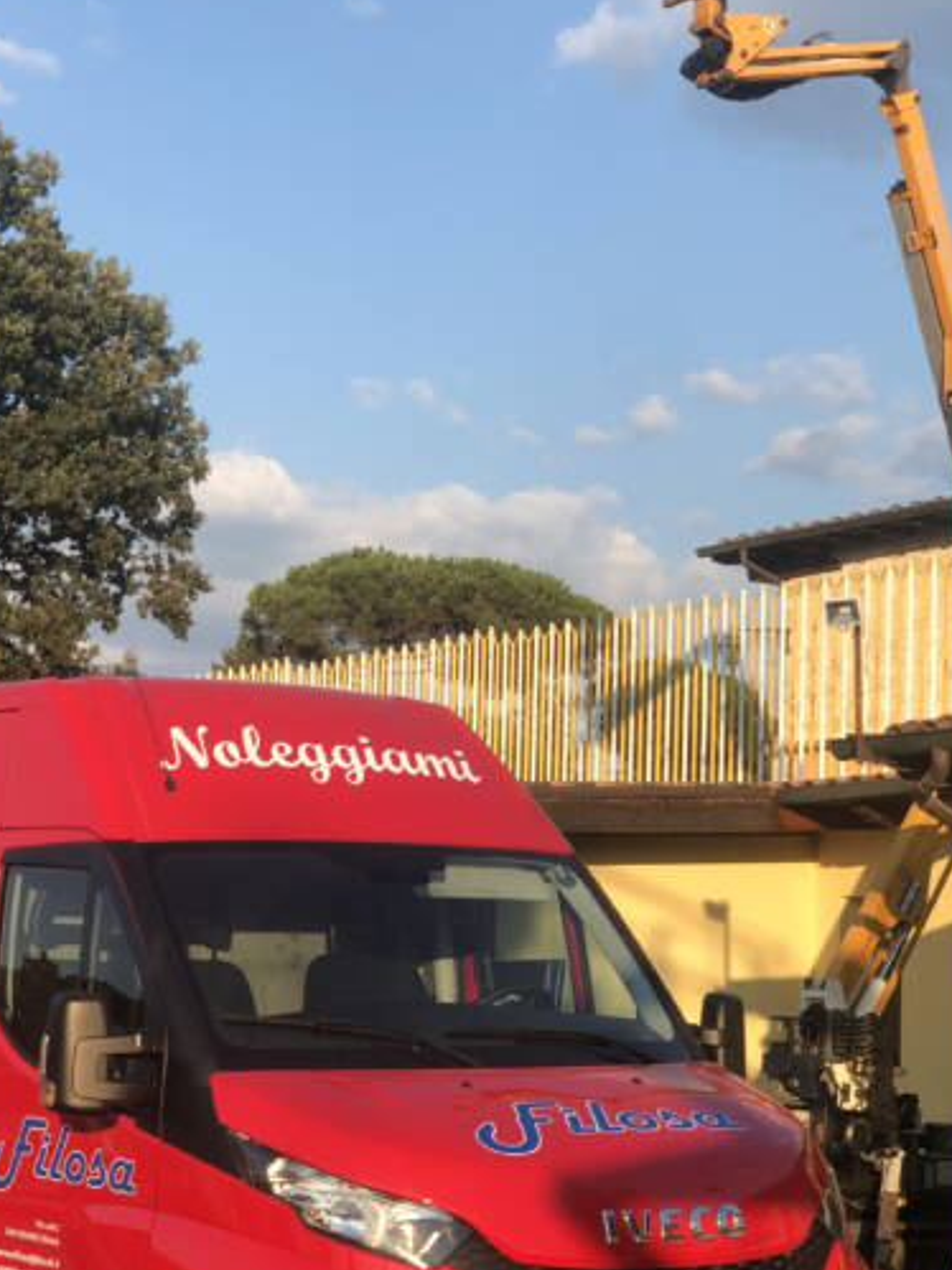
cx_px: 249
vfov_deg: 24.3
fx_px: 2935
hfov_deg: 18.3
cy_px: 863
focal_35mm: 80
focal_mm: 6
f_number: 2.4
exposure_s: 1/358
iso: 16
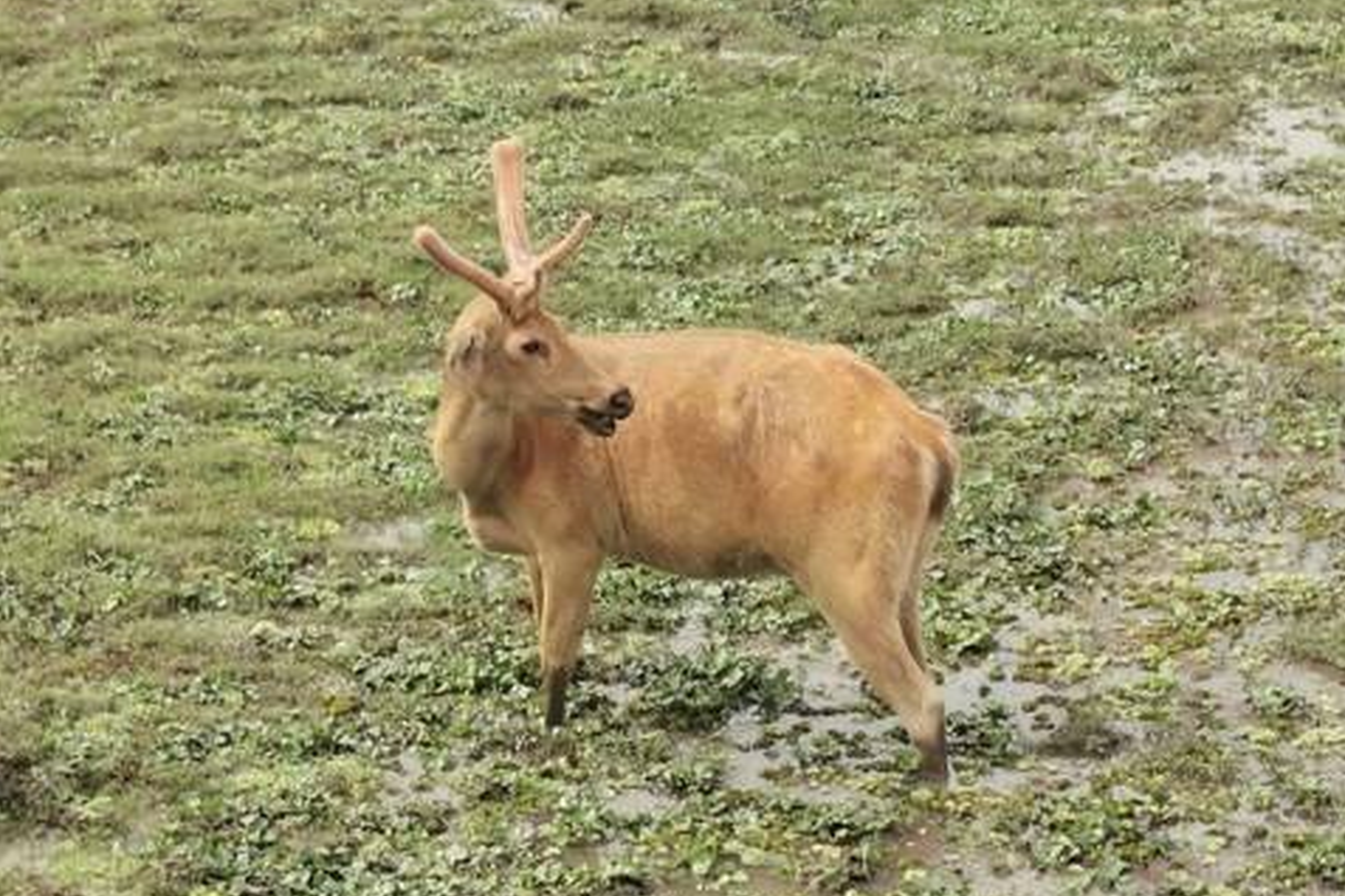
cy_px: 473
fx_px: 4221
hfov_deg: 18.1
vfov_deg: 12.1
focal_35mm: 113
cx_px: 674
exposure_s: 1/1733
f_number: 1.6
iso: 50
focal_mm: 5.56
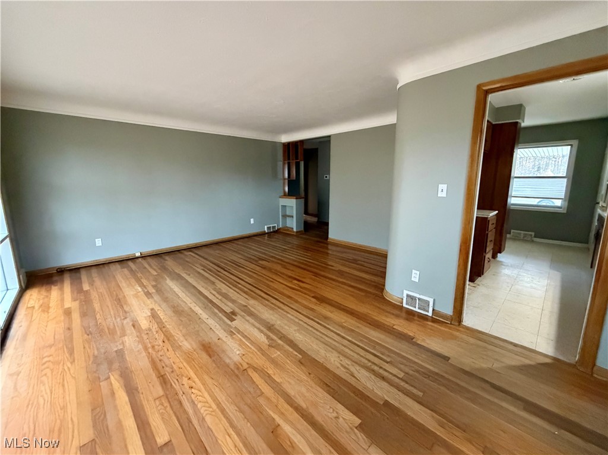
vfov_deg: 85.6
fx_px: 246
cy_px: 228
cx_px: 304
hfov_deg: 102.1
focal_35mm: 14
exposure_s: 1/60
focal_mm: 2.22
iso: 800
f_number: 2.2
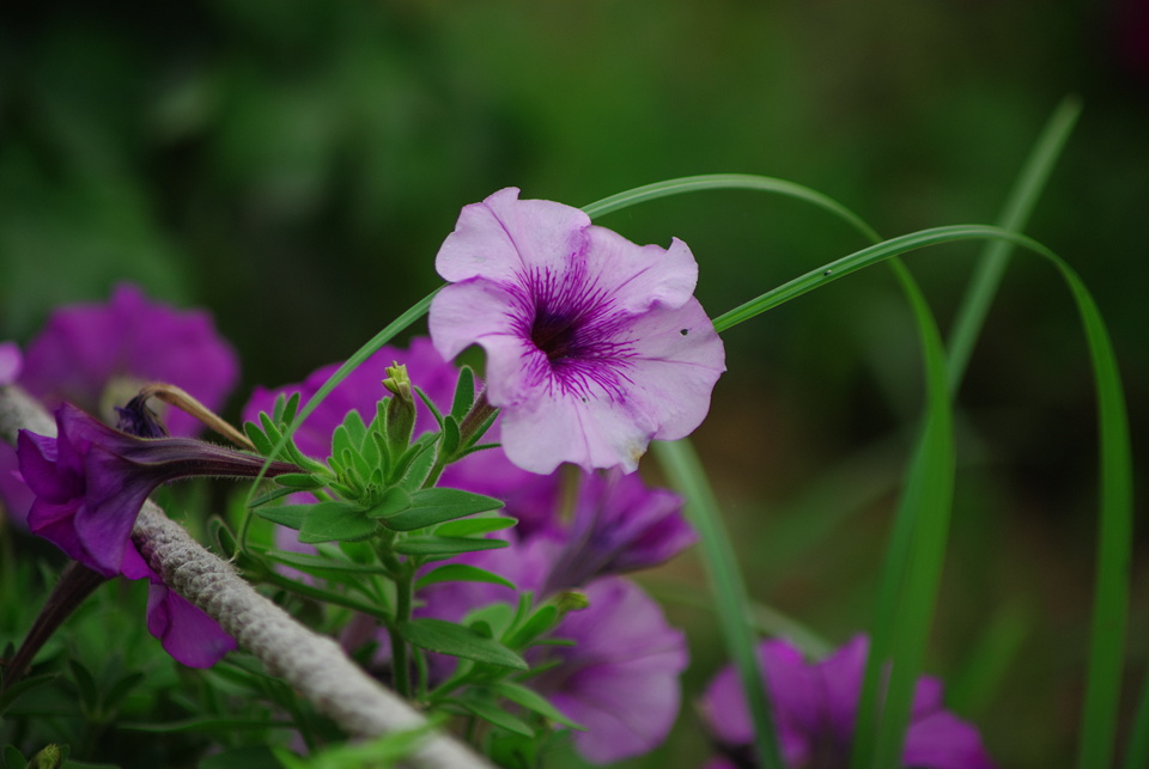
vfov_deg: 4.6
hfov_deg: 6.9
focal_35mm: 300
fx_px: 9588
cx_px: 574
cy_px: 384
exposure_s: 1/500
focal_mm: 200
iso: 200
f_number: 4.5
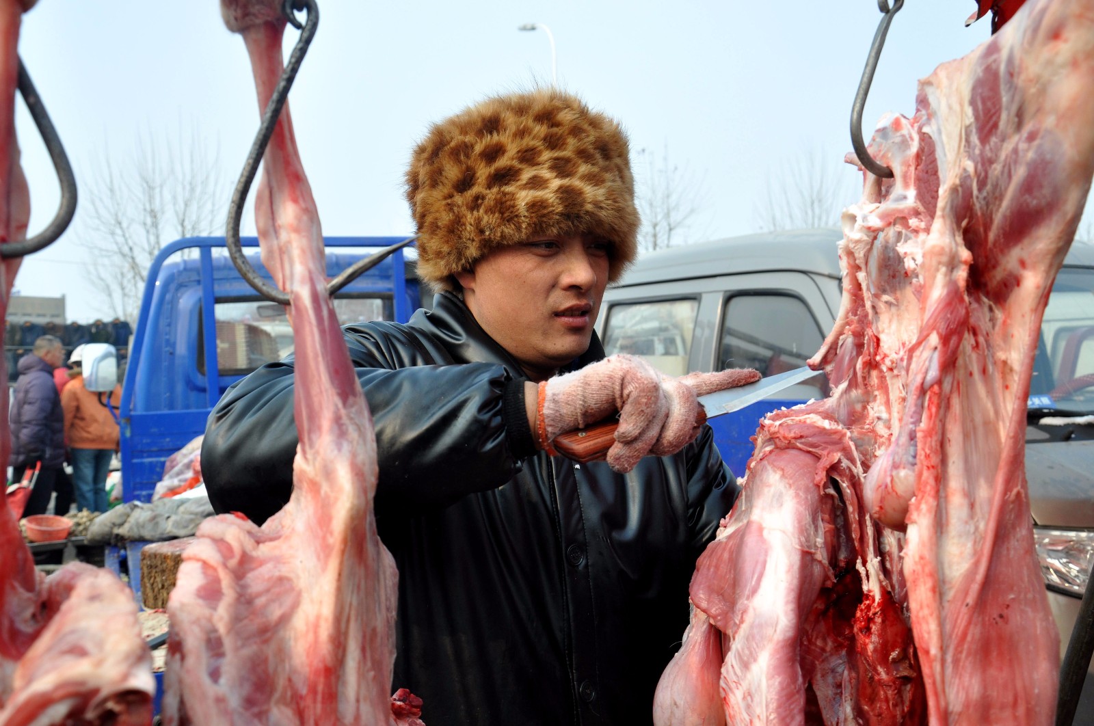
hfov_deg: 51.3
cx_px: 547
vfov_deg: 35.4
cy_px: 363
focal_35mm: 38
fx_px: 1138
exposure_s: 1/640
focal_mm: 25
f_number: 5.6
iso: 320
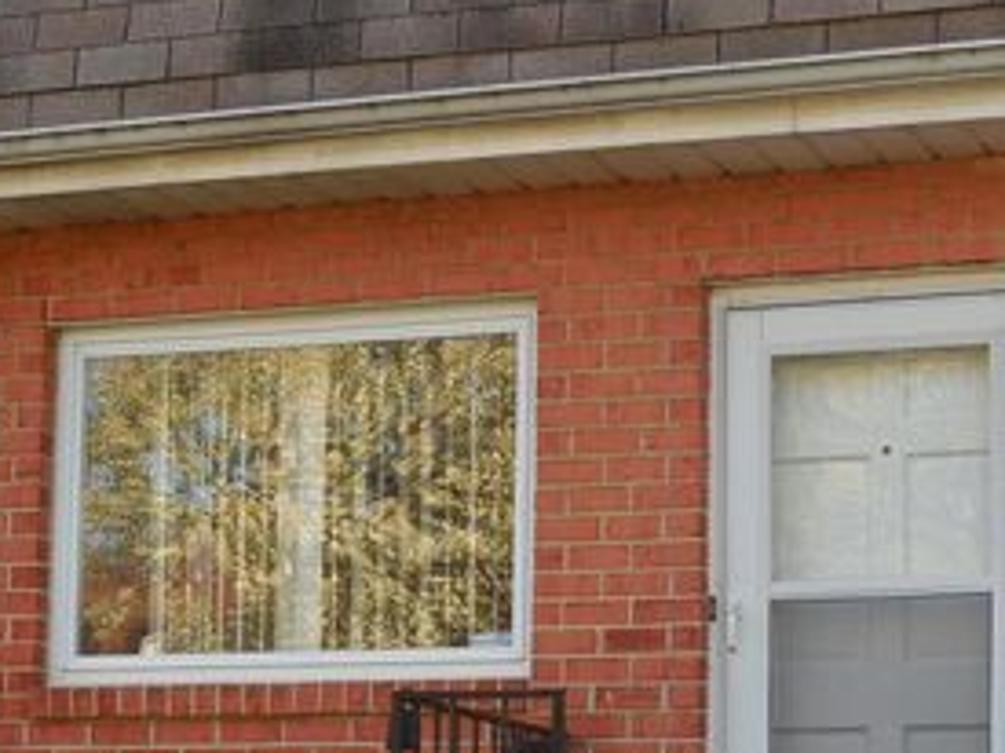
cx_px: 574
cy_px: 616
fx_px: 3221
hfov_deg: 17.7
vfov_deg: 13.3
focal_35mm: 111
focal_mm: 11
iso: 125
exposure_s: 1/200
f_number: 4.5
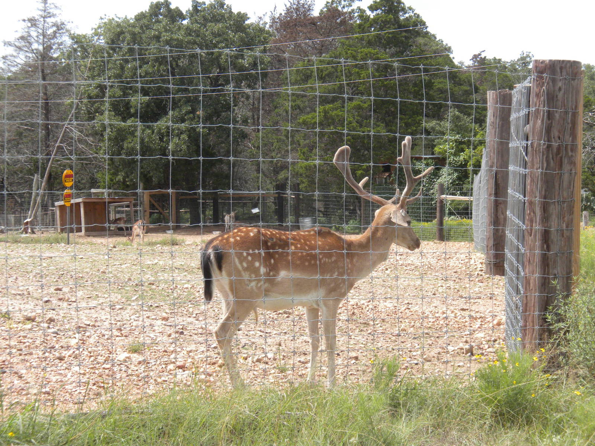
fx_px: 1461
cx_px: 298
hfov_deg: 23.0
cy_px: 223
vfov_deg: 17.4
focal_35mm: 85
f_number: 5.1
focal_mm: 15
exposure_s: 1/423
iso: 146
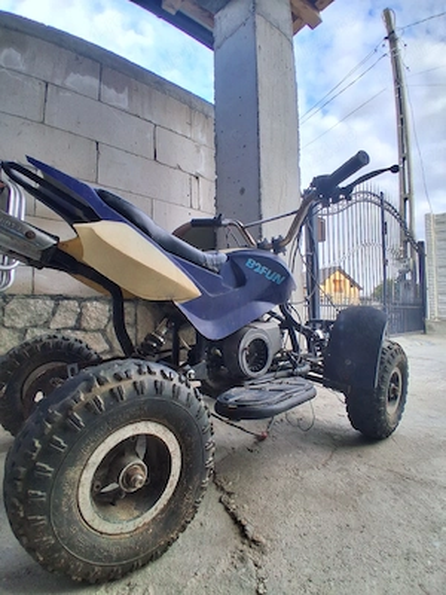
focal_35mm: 17
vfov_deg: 91.0
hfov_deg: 74.7
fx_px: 292
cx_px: 223
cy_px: 298
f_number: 2.2
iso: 50
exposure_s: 1/100
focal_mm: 1.4
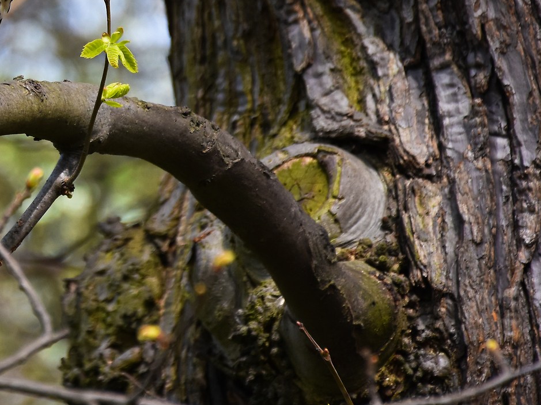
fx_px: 6051
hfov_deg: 5.1
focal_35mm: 387
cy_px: 5
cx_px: -83
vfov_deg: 3.8
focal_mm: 105
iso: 640
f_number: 5.6
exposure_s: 1/1000
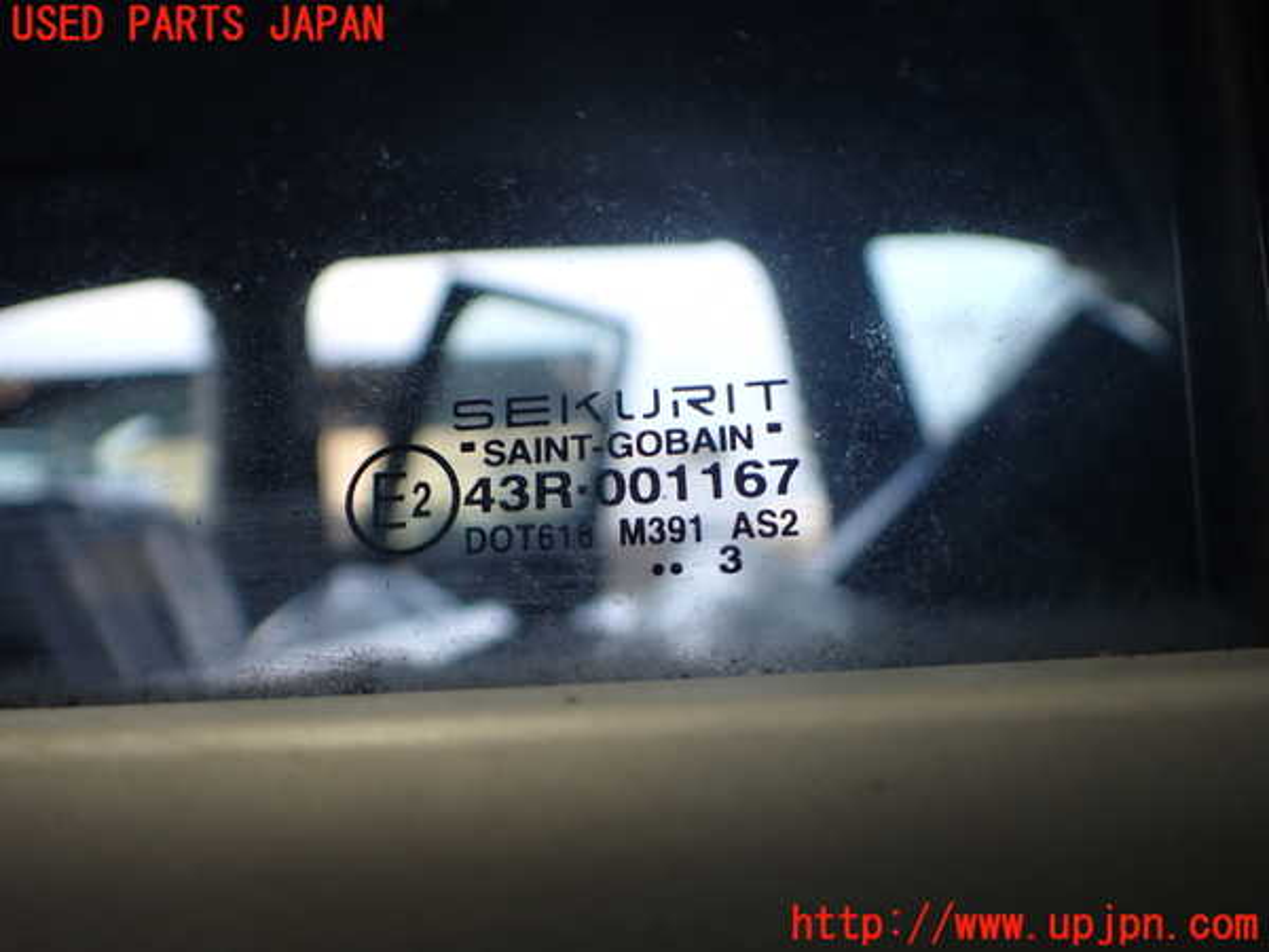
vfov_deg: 46.8
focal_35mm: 30
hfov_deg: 60.0
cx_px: 634
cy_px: 476
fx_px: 1100
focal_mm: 5.4
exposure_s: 1/125
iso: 125
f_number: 2.3
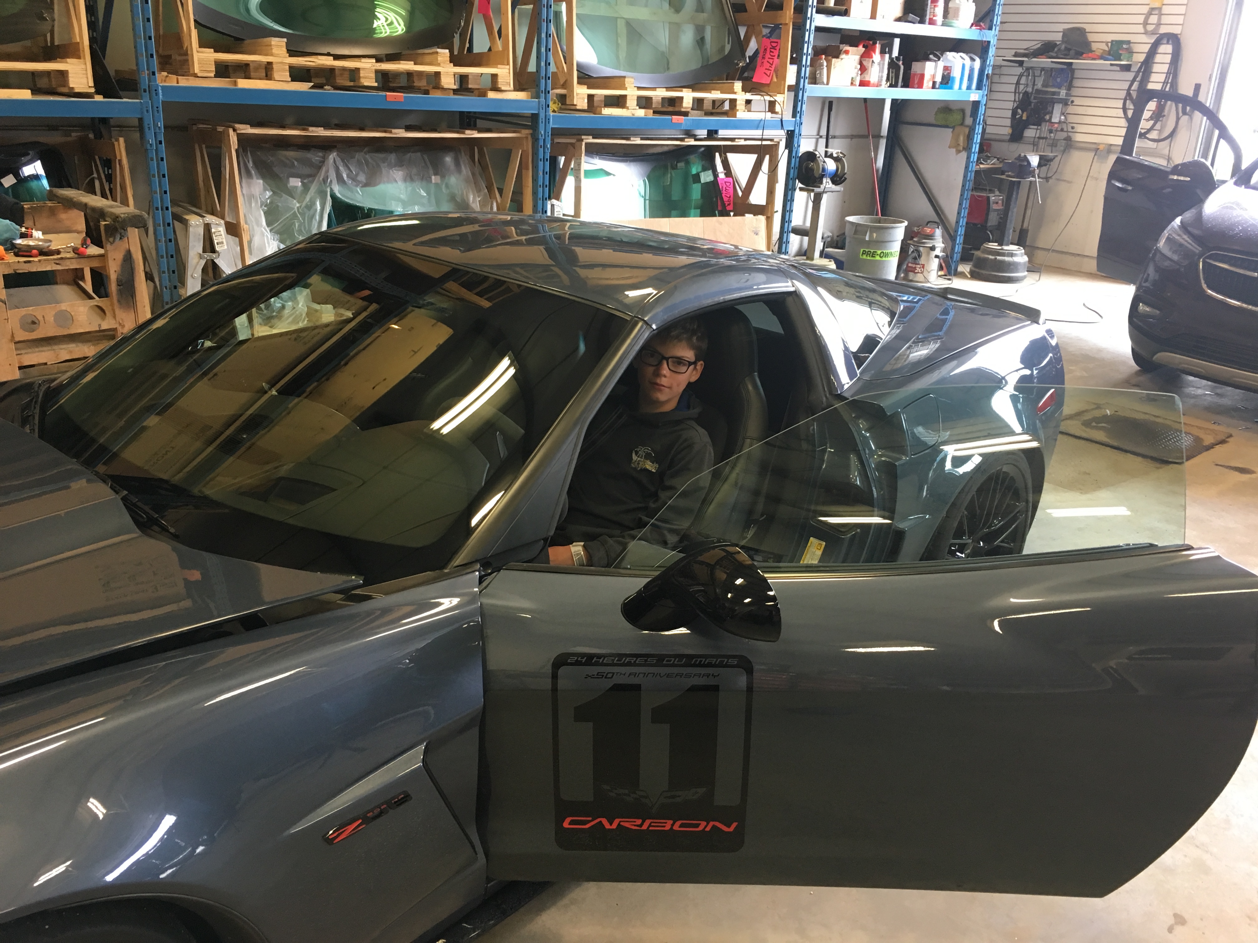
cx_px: 629
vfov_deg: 48.2
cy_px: 472
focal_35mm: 29
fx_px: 1054
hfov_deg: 61.7
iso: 100
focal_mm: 4.15
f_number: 2.2
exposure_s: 1/30
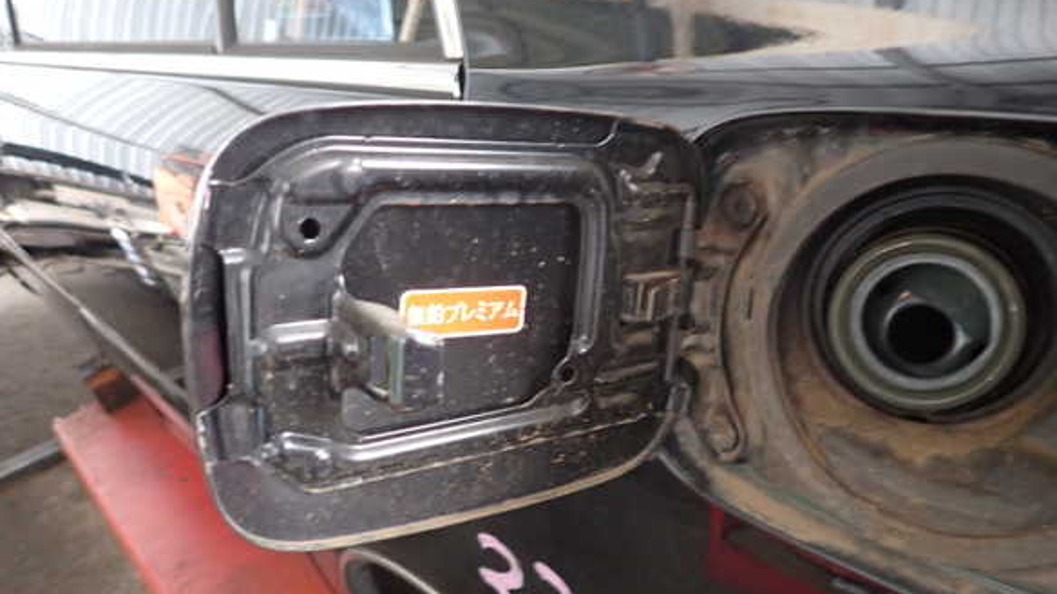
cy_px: 324
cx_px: 528
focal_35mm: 28
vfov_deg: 41.4
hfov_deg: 67.9
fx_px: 784
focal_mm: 4.5
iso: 400
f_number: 2
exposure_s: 1/30
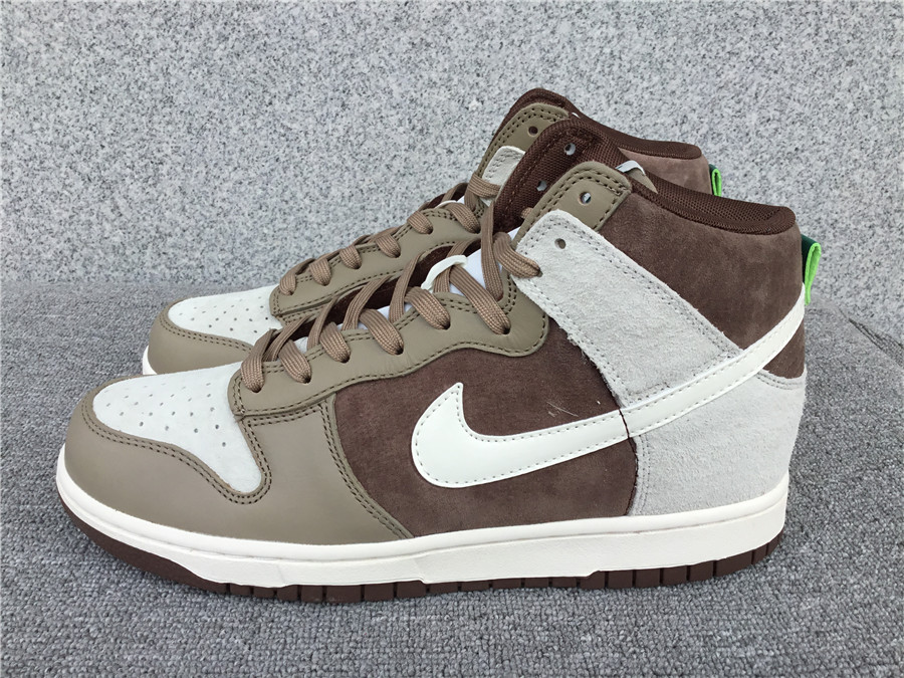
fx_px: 810
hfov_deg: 58.4
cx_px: 452
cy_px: 339
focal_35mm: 31
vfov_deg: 45.4
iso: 25
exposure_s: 1/574
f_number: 2.4
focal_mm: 3.3
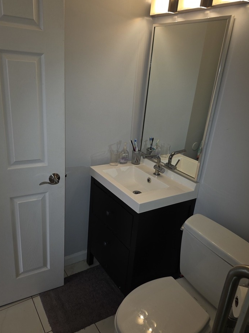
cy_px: 175
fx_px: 259
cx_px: 114
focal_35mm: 27
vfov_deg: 65.3
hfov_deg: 51.3
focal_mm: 6.25
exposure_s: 1/60
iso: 100
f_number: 1.7
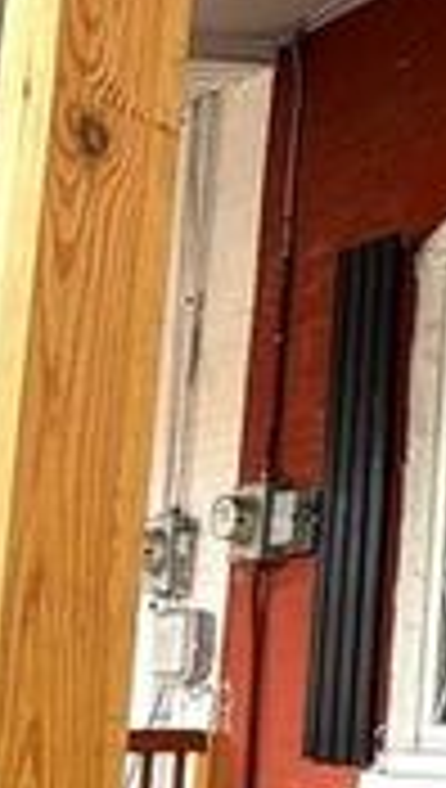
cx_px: 802
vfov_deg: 35.1
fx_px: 1214
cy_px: 601
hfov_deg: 17.1
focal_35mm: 58
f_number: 2.2
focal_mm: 2.22
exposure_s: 1/131
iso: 50
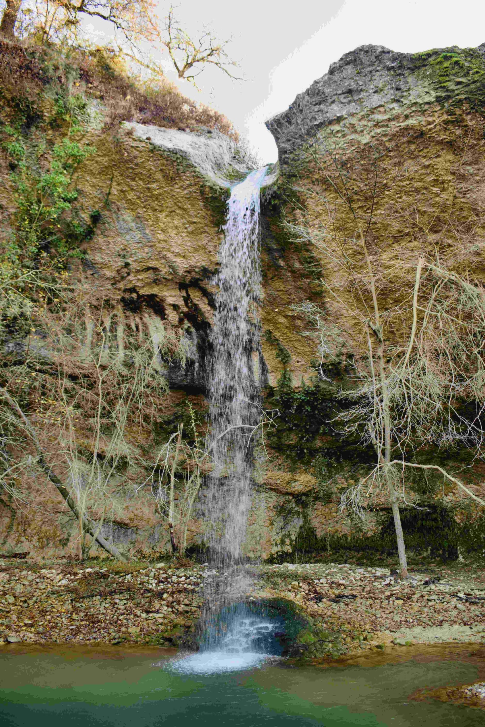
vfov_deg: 61.9
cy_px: 364
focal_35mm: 30
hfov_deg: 43.6
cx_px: 242
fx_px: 606
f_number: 5
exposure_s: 1/100
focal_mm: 20
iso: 400
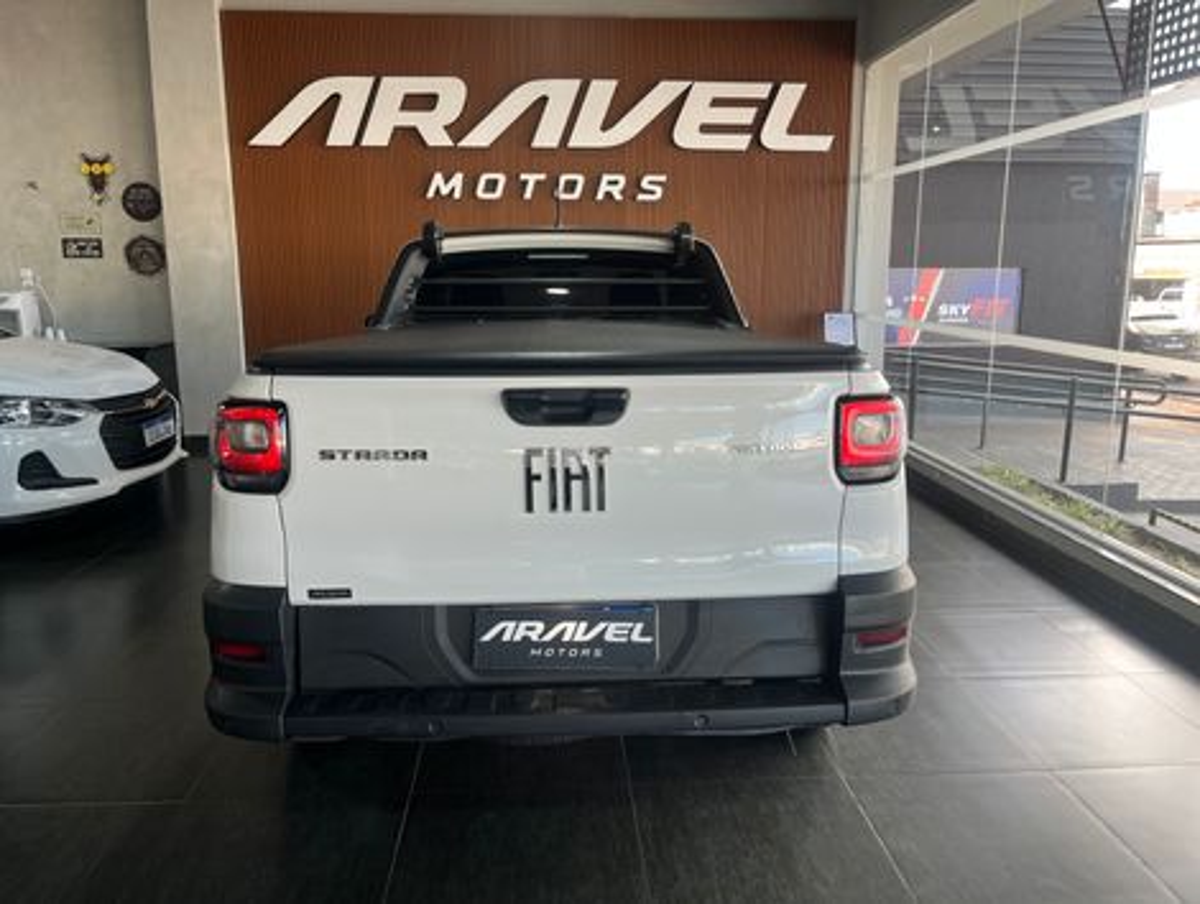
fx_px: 903
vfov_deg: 53.2
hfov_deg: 67.2
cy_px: 452
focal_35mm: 26
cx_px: 600
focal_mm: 5.1
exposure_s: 1/107
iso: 32
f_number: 1.6
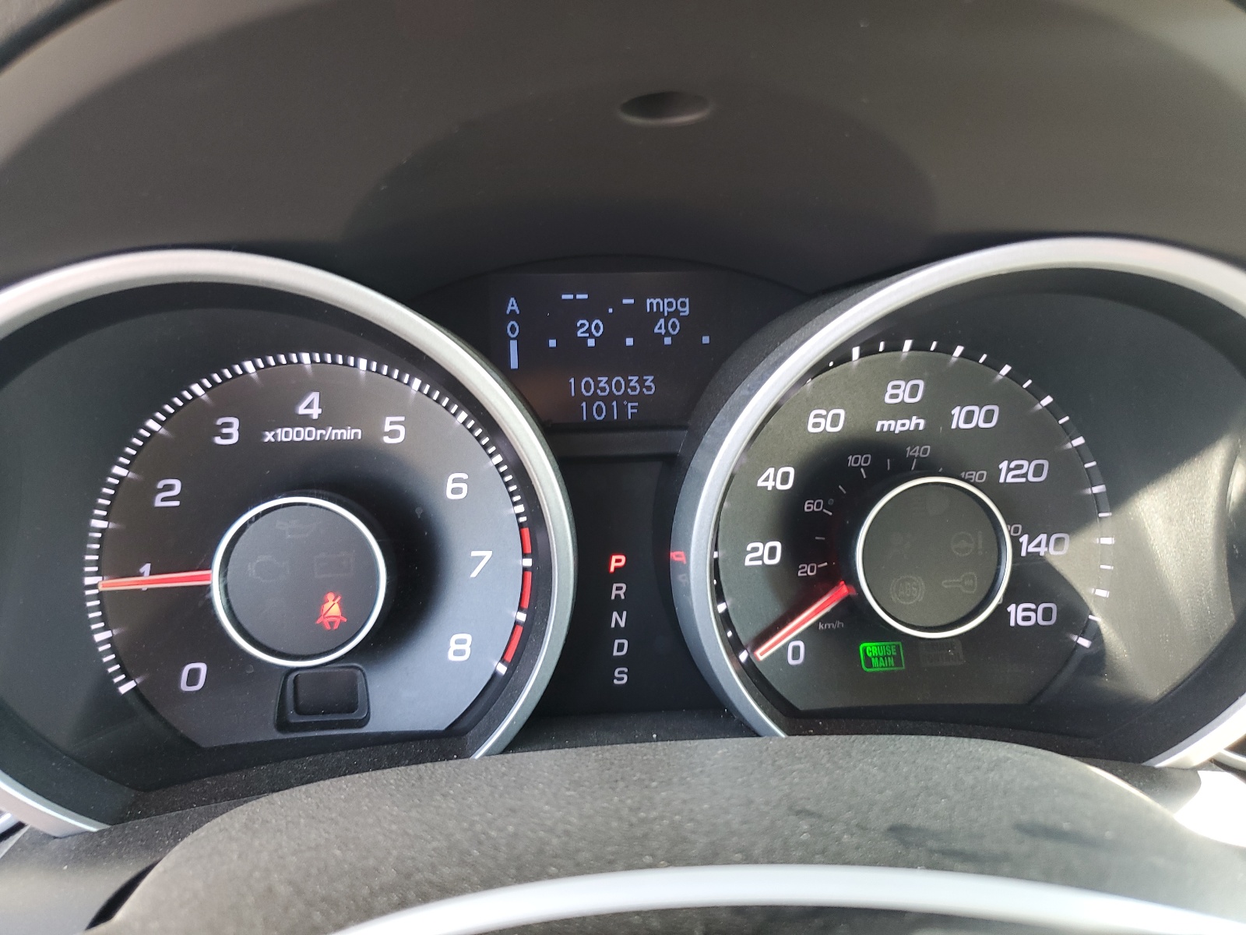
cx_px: 623
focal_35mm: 26
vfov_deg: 53.1
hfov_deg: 67.3
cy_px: 468
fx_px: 936
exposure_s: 1/60.2
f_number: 1.5
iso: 66
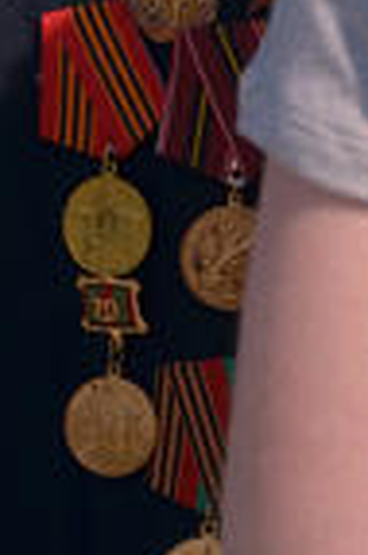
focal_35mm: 579
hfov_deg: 2.4
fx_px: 8899
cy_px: -477
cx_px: 455
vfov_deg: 3.5
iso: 100
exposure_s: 1/500
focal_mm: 95
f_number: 8
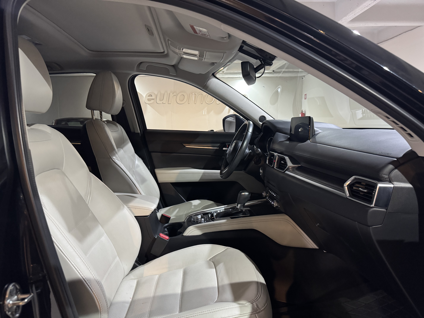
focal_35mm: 24
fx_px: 294
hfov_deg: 71.6
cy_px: 159
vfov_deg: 56.8
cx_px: 212
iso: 640
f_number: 1.78
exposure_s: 1/40
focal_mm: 6.76
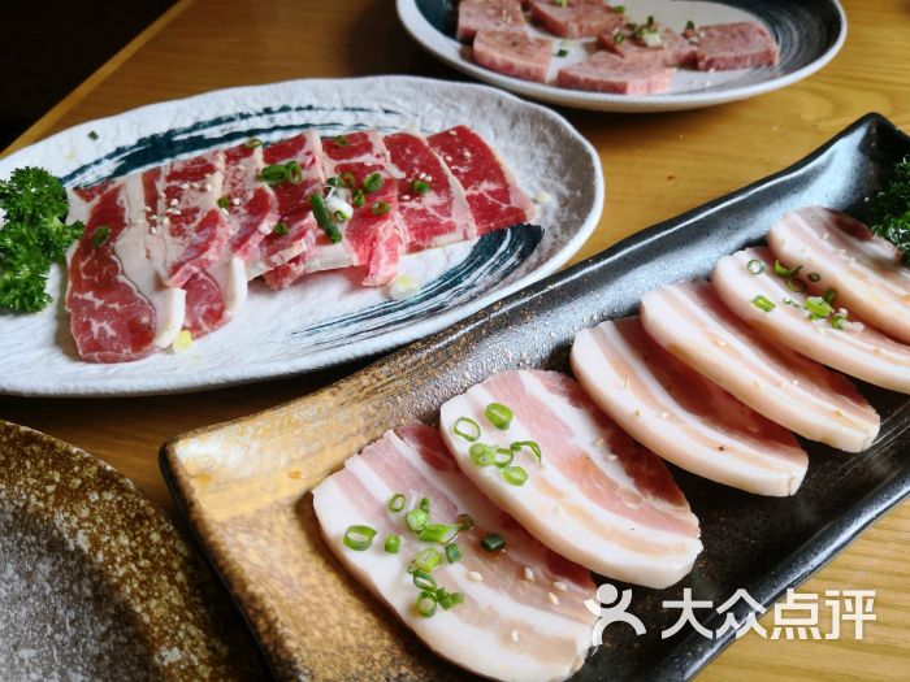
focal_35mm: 27
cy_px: 341
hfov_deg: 65.3
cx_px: 455
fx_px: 710
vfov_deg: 51.4
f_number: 1.6
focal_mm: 3.95
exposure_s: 1/120
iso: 50
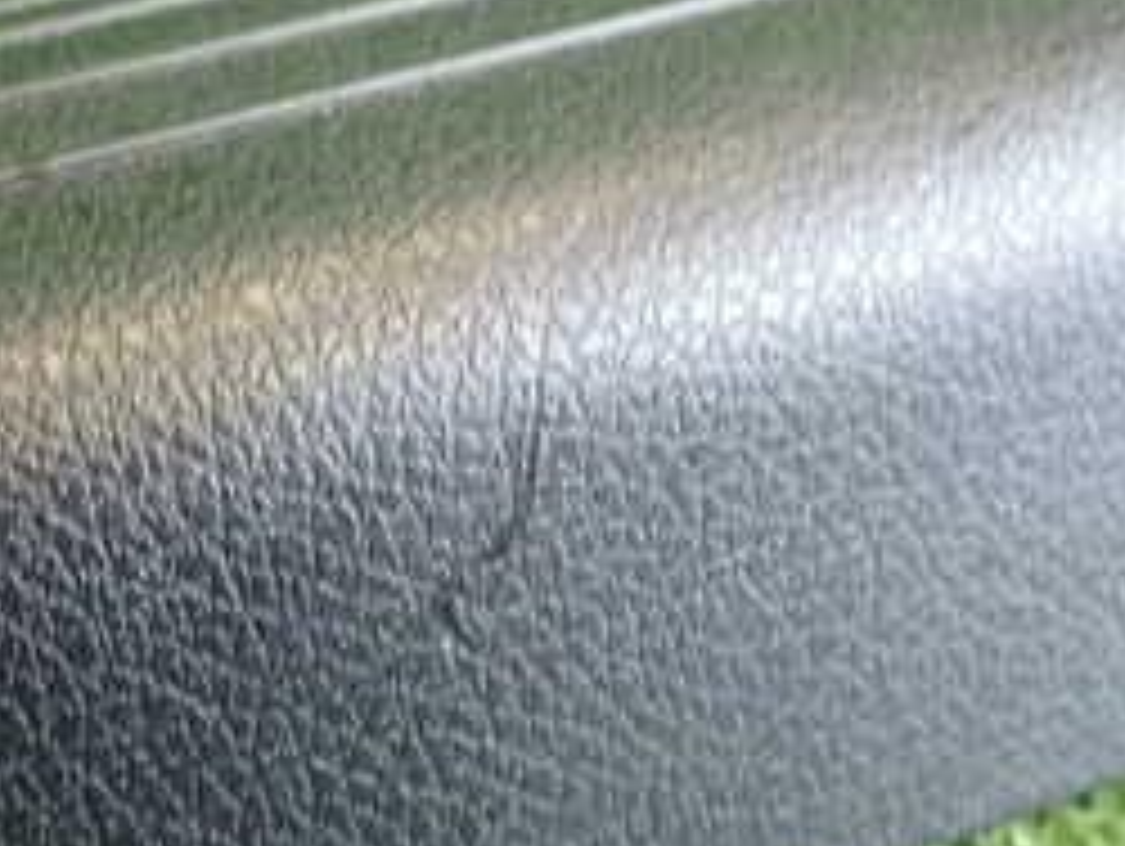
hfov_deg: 31.8
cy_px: 472
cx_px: 328
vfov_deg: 24.4
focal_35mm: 60
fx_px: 1952
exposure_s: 1/30
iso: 200
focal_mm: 4.5
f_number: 2
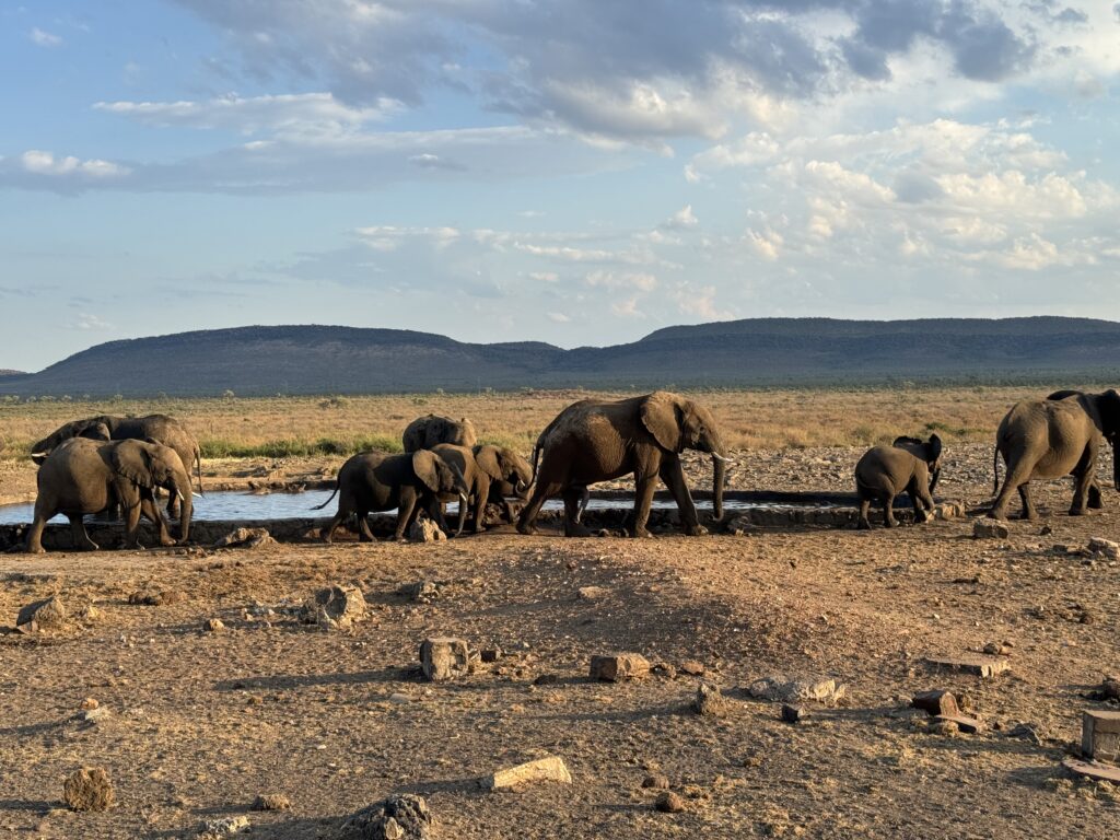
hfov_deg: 39.7
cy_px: 420
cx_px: 560
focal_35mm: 48
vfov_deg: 30.3
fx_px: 1553
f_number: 1.78
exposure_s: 1/1597
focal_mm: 6.76
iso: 64
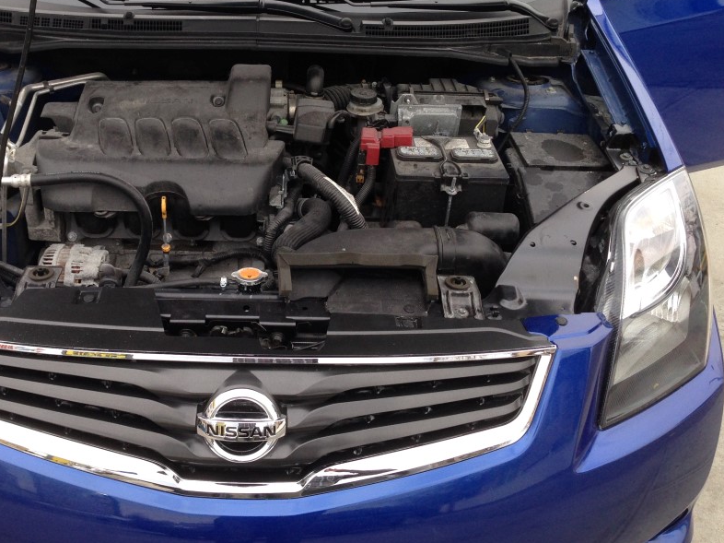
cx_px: 262
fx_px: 899
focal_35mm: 43
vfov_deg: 33.4
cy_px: 200
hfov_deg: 43.4
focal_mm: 4.12
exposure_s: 1/120
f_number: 2.4
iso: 80
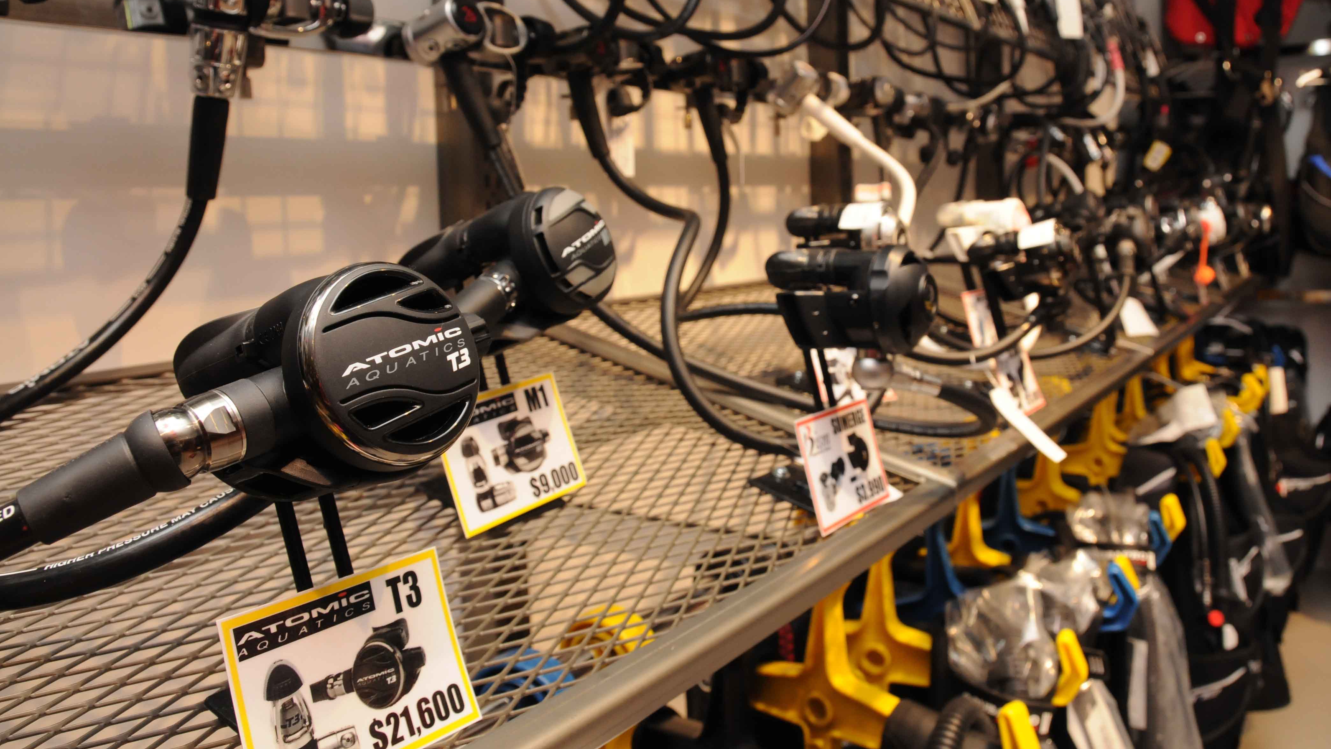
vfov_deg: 40.0
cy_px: 296
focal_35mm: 29
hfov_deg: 66.1
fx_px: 1024
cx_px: 658
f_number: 7.1
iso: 800
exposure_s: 1/60
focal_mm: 18
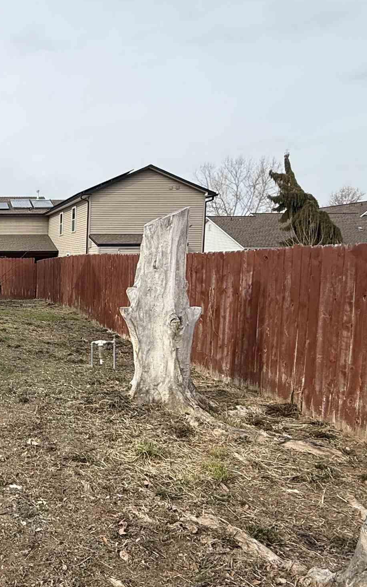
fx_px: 496
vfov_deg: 61.2
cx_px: -48
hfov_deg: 34.4
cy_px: 314
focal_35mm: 31
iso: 50
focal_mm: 2.22
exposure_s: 1/672
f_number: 2.2
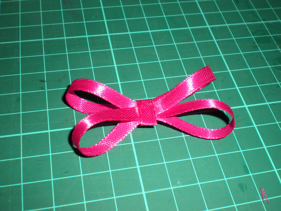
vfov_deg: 32.9
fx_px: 357
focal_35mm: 44
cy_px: 106
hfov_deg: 42.9
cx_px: 140
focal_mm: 7.4
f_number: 4.9
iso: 64
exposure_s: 1/60
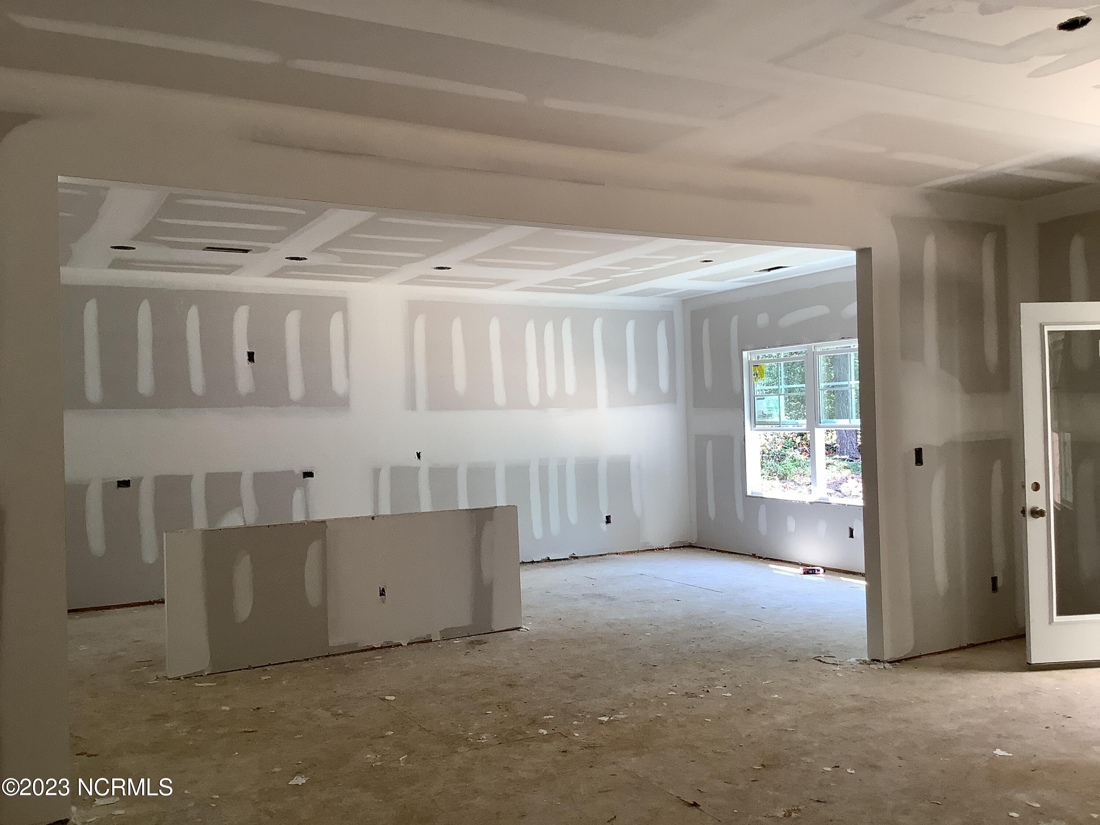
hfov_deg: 58.4
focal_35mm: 31
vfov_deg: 45.4
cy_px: 412
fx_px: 985
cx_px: 550
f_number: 2.4
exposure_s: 1/120
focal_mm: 3.3
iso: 80
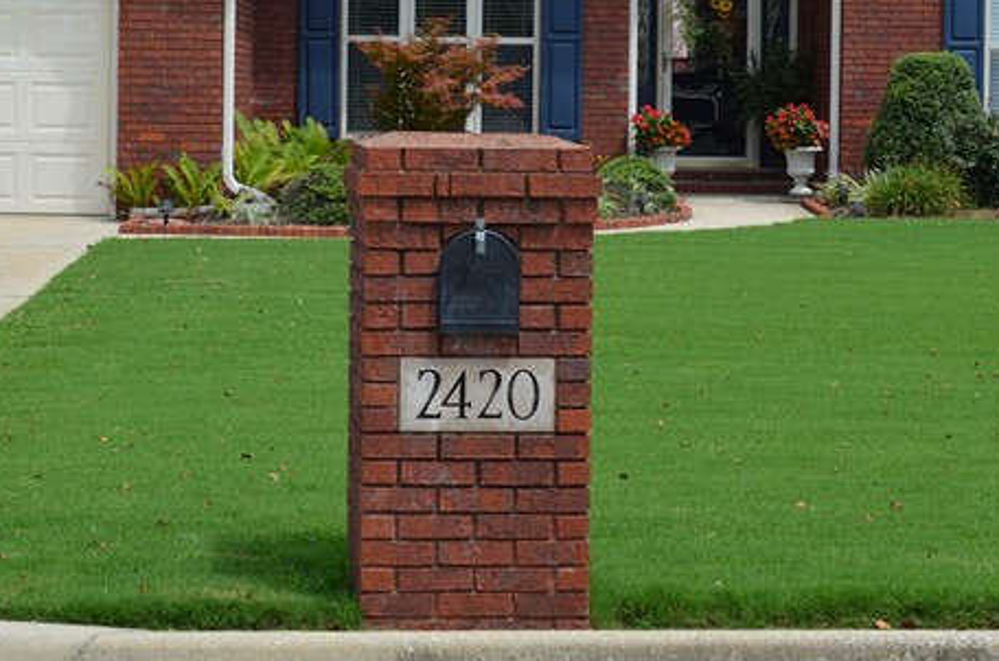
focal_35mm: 101
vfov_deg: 13.4
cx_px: 414
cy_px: 144
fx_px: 2797
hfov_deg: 20.2
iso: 100
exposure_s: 1/250
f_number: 8
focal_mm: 30
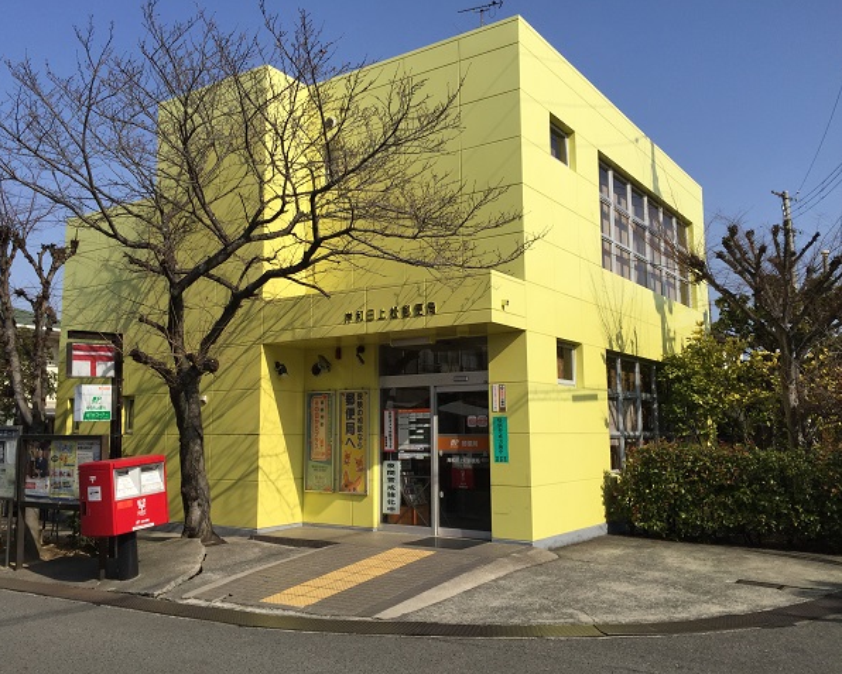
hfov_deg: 57.1
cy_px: 332
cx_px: 385
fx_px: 773
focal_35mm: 31
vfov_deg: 47.1
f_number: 2.2
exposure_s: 1/3300
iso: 32
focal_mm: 4.15
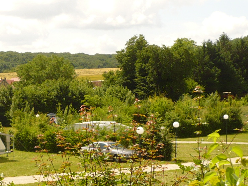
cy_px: 130
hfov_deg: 19.6
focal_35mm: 96
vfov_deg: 15.4
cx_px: -20
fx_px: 688
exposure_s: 1/160
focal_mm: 5.8
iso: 100
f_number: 8
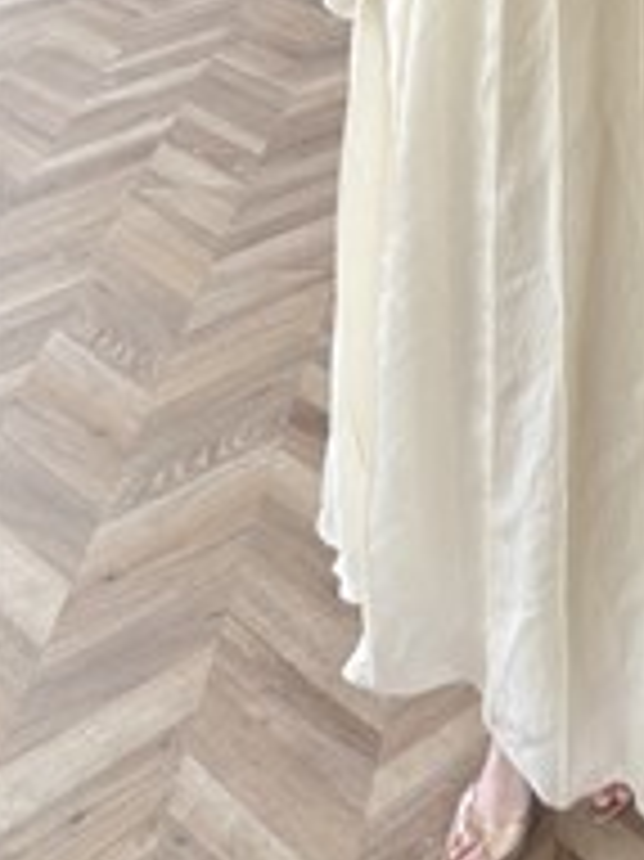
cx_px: 676
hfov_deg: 26.2
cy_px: -38
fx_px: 1291
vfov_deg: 33.1
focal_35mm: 52
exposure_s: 1/121
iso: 125
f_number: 1.78
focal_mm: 6.76
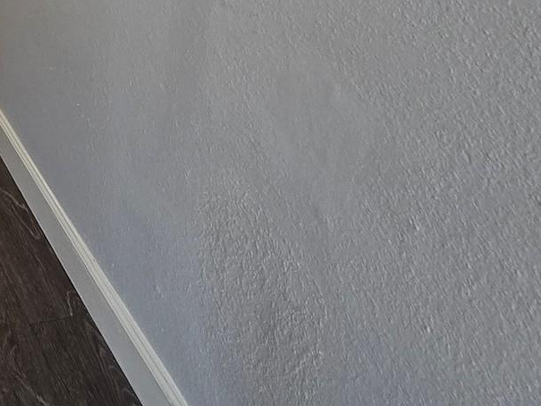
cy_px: -258
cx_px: -88
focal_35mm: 44
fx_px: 688
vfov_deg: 23.4
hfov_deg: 35.2
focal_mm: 2.2
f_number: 2.2
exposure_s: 1/60
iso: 200
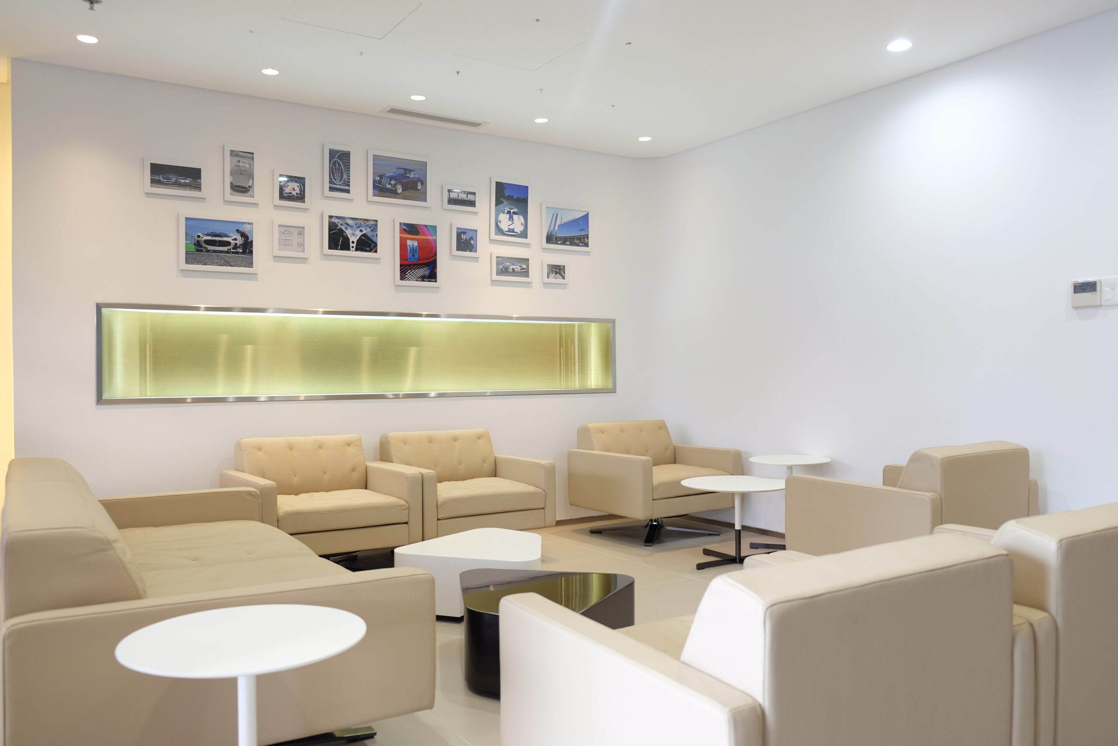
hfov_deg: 67.4
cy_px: 373
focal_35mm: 27
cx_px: 559
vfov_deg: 47.9
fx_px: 838
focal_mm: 18
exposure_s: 1/34
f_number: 2.8
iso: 200
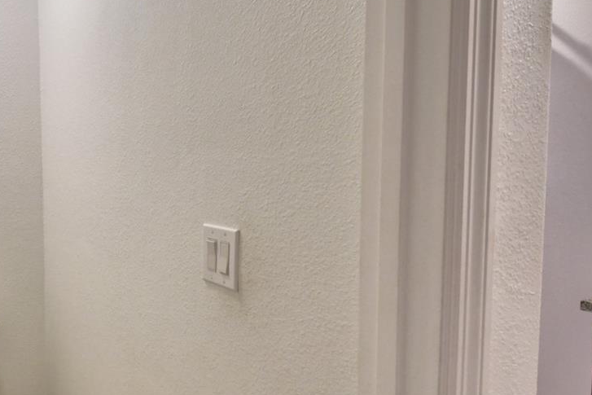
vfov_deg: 40.0
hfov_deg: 54.5
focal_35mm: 33
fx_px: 543
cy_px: 200
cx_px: 147
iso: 400
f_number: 4.5
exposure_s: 1/40
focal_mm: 10
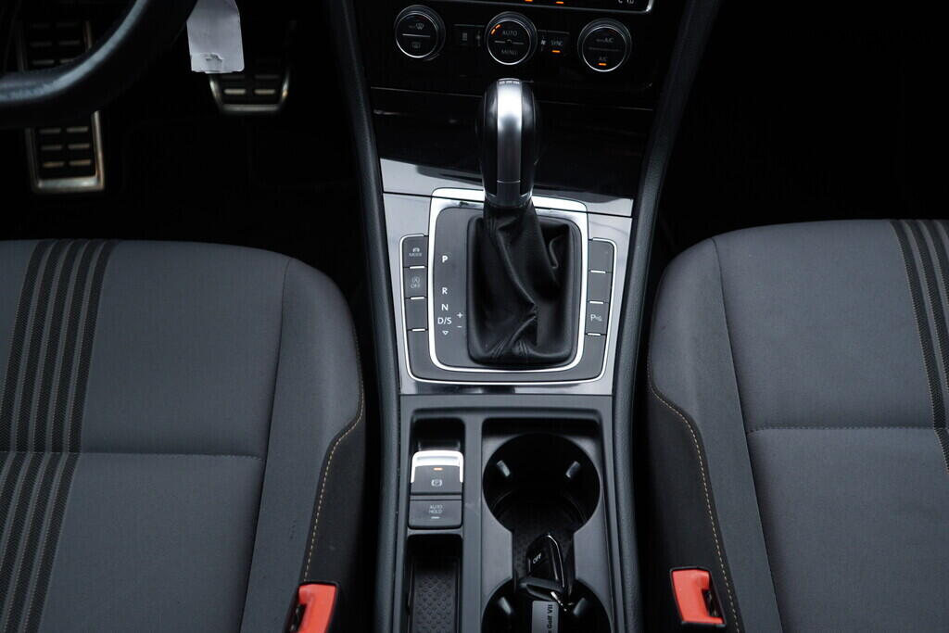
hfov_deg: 53.1
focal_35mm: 36
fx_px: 949
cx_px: 474
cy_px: 316
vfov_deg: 36.9
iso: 160
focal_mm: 24
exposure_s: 1/40
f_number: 2.8
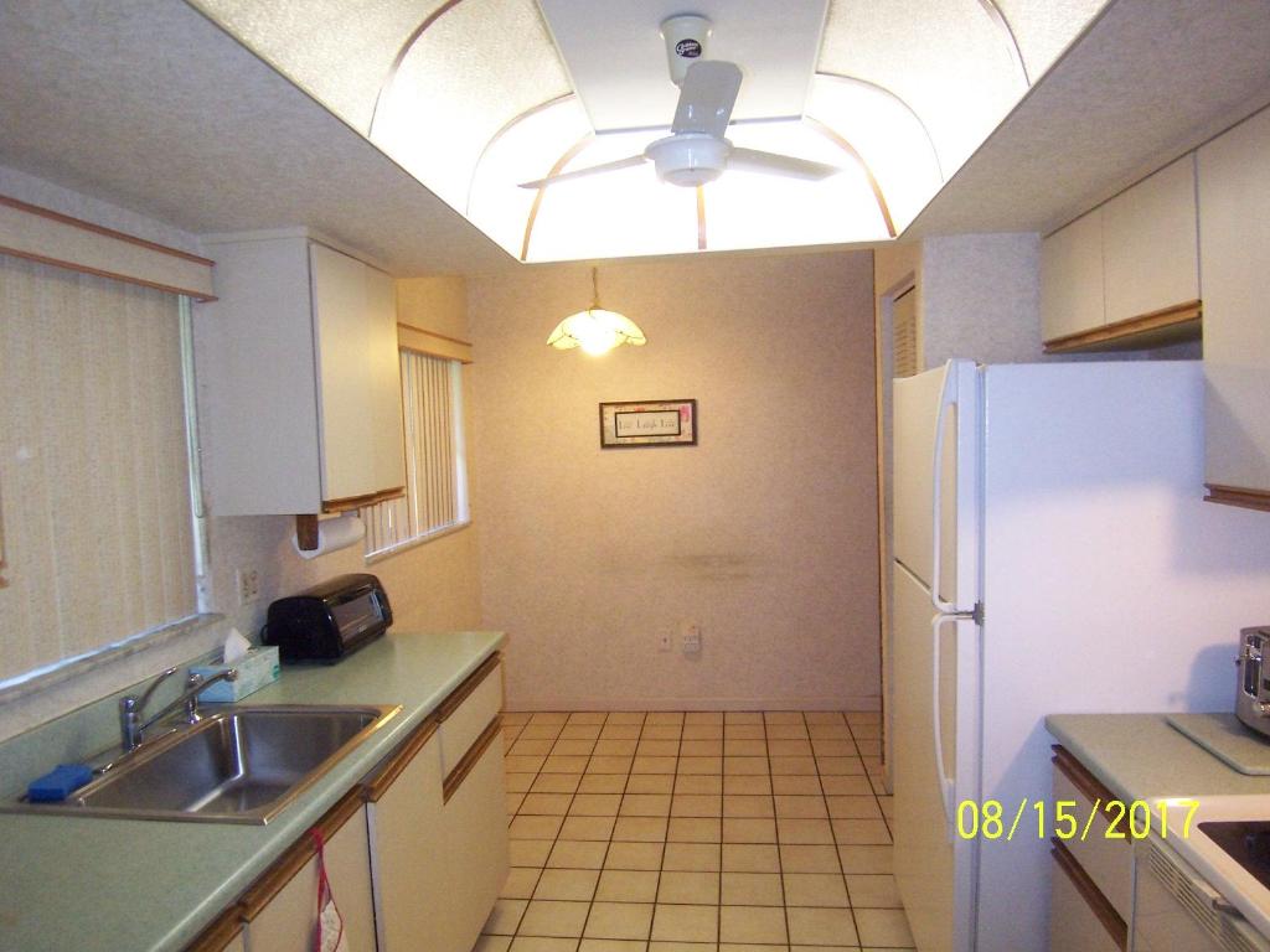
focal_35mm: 23
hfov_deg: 73.9
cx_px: 635
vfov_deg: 58.9
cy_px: 476
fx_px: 844
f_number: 2.8
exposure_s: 1/30
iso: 200
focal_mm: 3.8
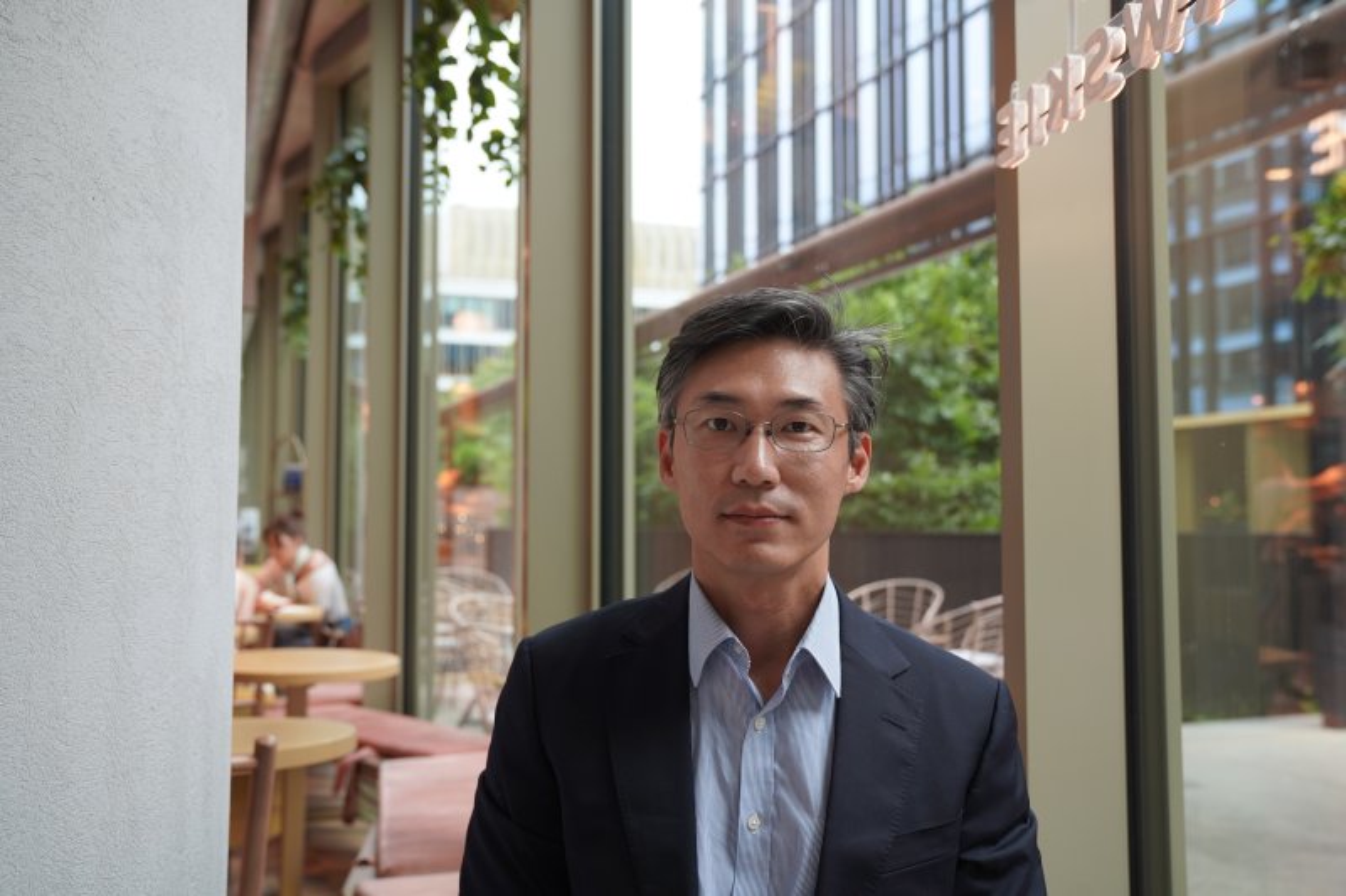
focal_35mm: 35
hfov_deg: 54.4
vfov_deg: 37.8
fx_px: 1308
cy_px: 448
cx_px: 673
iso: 320
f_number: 4
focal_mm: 35
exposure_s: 1/160
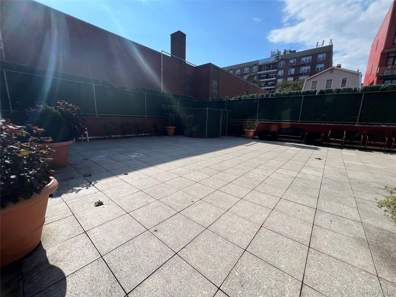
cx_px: 198
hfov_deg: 106.2
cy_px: 148
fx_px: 149
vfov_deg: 89.9
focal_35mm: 13
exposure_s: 1/2273
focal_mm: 1.57
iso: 32
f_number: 1.8
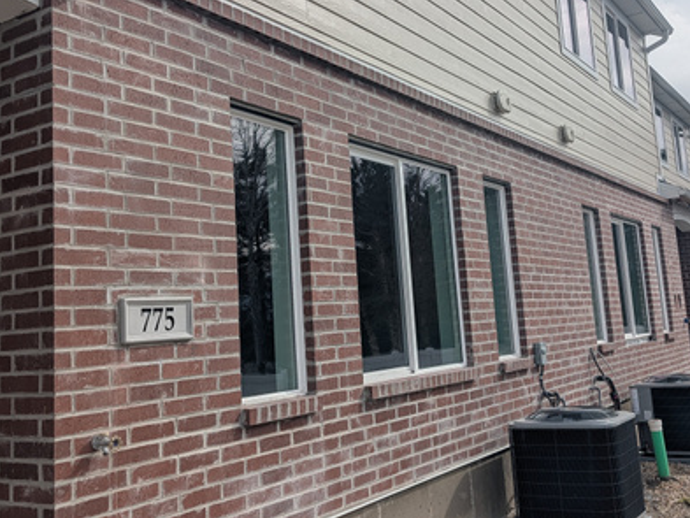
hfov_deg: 47.8
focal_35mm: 39
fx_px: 778
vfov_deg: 36.6
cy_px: 193
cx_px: 372
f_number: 1.68
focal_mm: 6.9
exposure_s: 1/1923
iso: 18
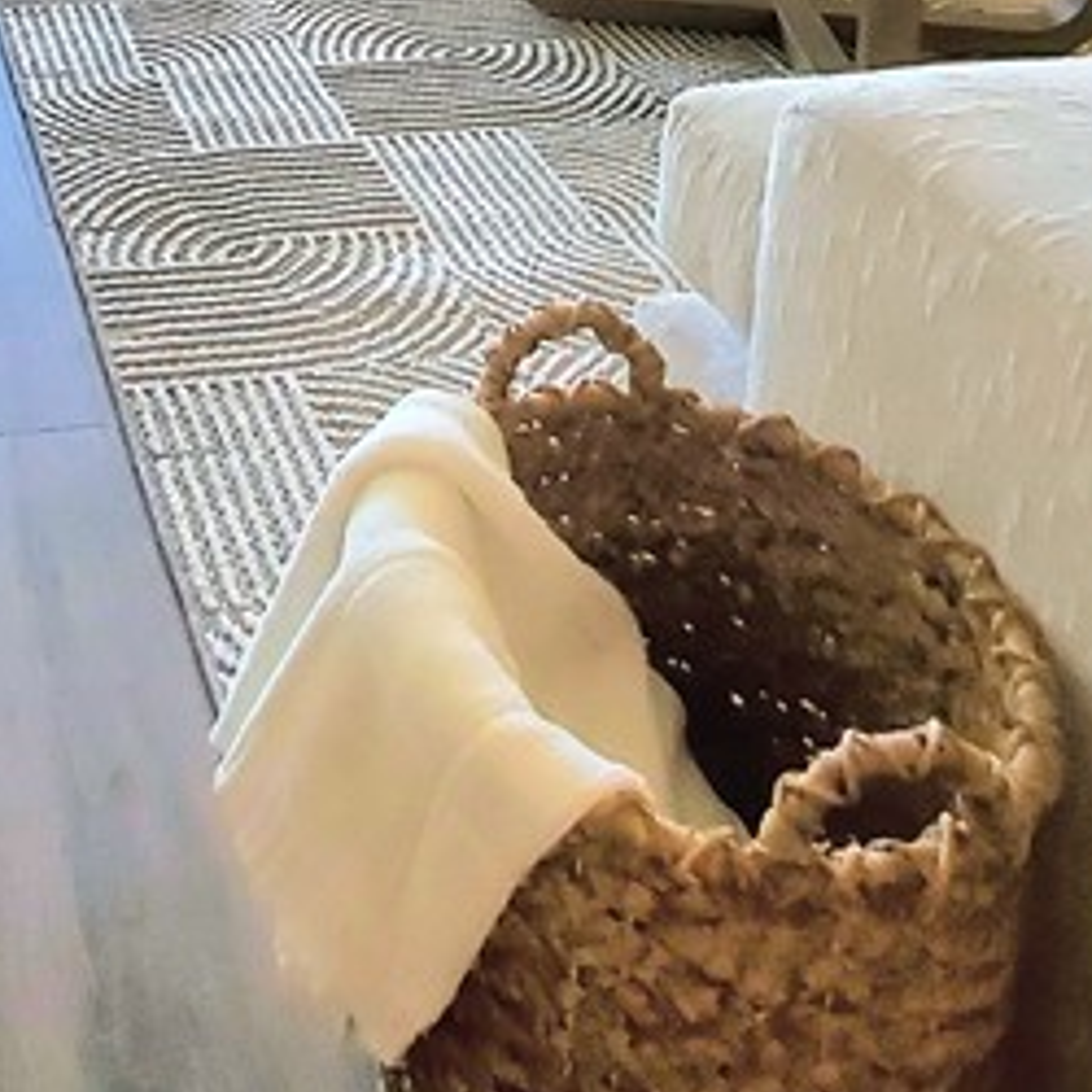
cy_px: -498
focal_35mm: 47
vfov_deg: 26.9
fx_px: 1677
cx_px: 179
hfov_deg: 34.7
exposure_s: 1/120
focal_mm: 1.8
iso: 80
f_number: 2.2
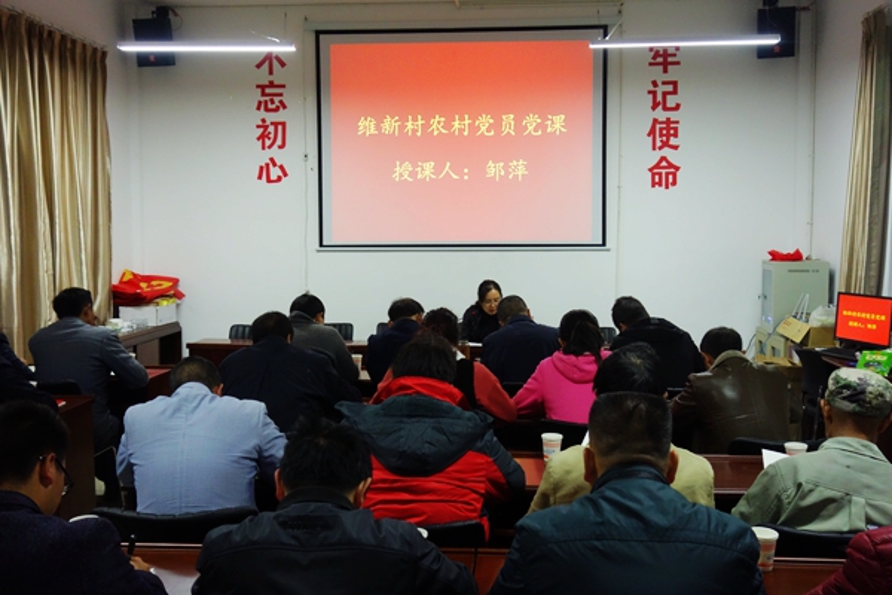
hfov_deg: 49.6
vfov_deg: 34.2
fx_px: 966
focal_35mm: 39
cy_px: 298
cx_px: 446
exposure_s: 1/40
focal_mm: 14.4
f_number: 2.8
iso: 1000
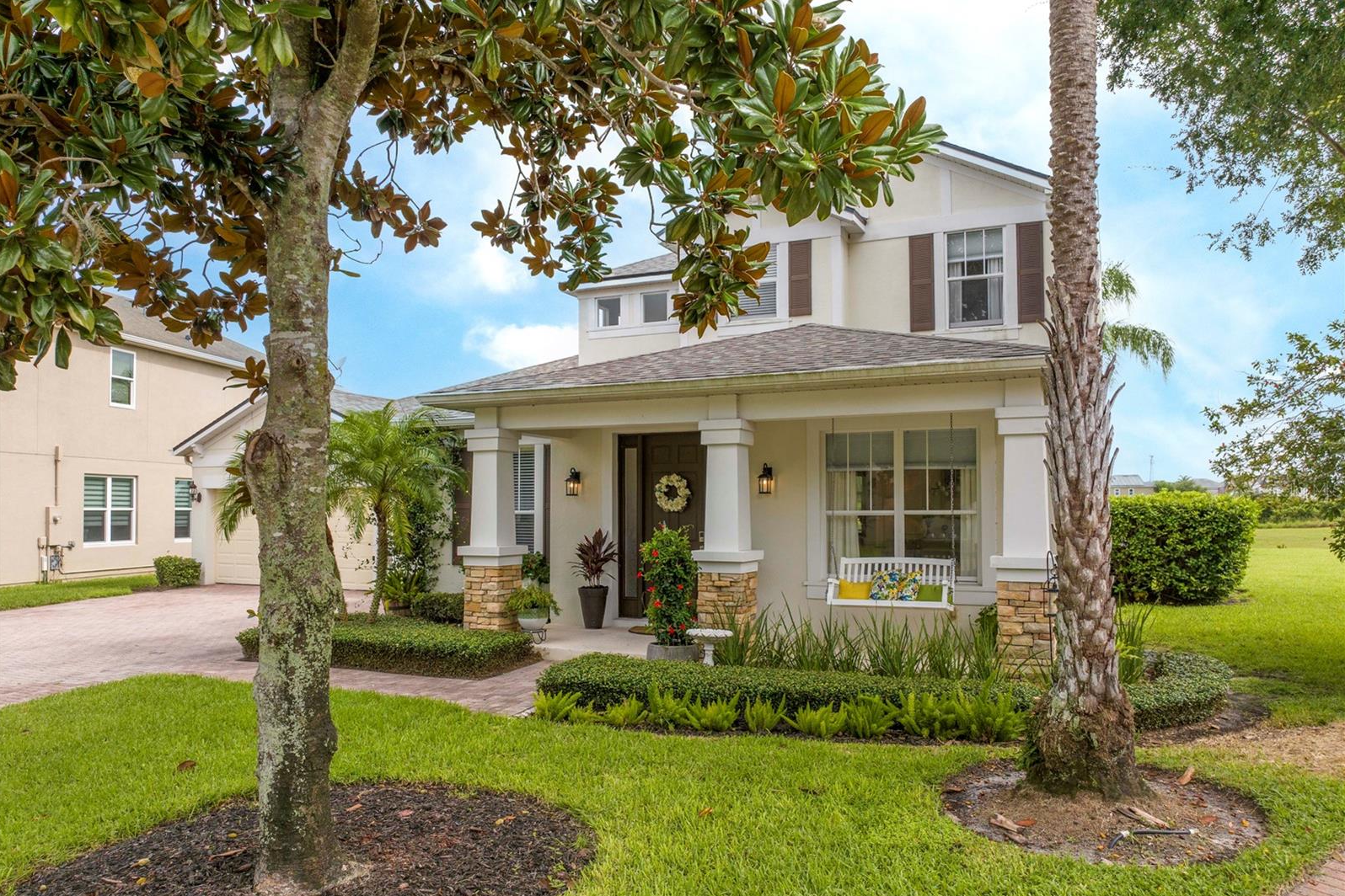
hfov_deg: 71.5
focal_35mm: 25
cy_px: 490
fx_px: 934
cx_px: 672
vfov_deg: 51.2
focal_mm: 12.29
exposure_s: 1/2000
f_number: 2.8
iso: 170
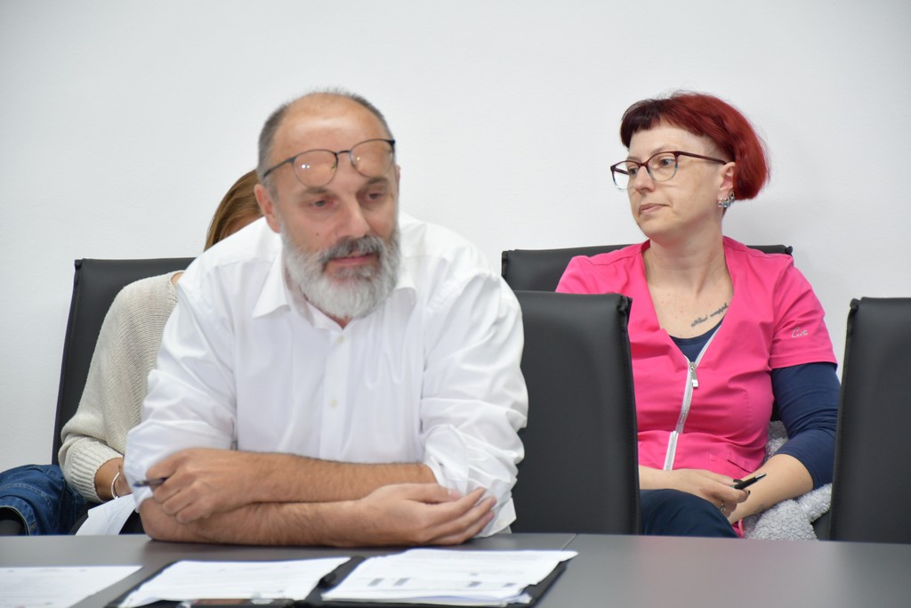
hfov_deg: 13.7
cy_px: 304
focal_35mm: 150
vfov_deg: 9.2
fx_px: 3796
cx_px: 456
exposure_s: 1/60
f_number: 5.6
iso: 1250
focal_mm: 100
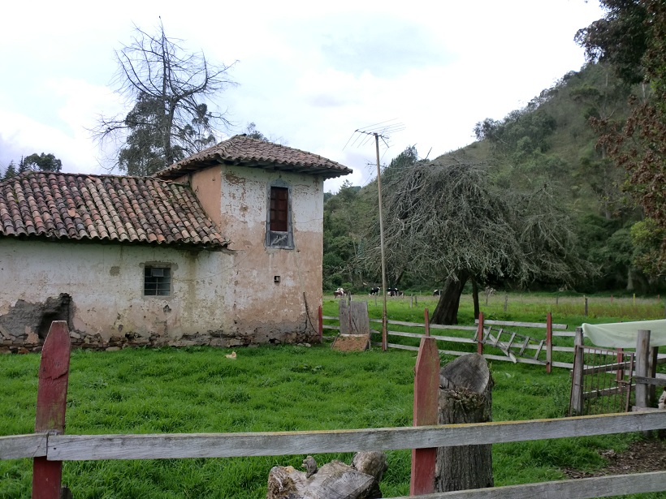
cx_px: 333
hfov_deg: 52.6
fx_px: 673
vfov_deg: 40.7
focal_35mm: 35
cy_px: 250
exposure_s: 1/160
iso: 64
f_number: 3.1
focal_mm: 6.3
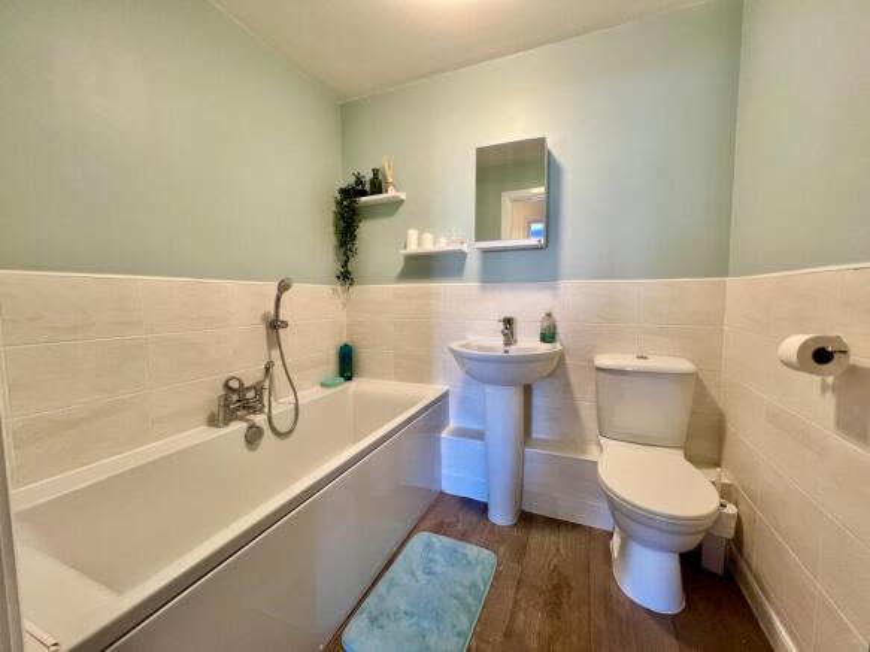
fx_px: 327
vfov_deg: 89.9
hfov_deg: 106.2
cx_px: 435
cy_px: 326
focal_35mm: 13
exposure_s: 1/50
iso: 125
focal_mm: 1.57
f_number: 1.8
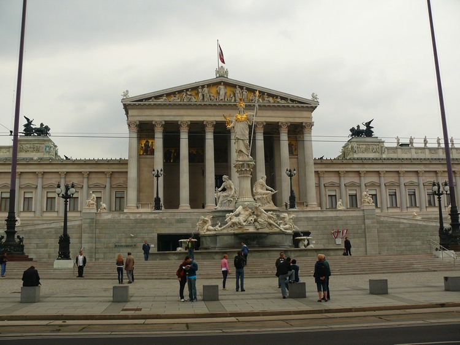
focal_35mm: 35
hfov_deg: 52.6
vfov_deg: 40.7
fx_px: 465
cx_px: 230
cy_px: 172
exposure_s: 1/200
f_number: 4
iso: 100
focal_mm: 7.4
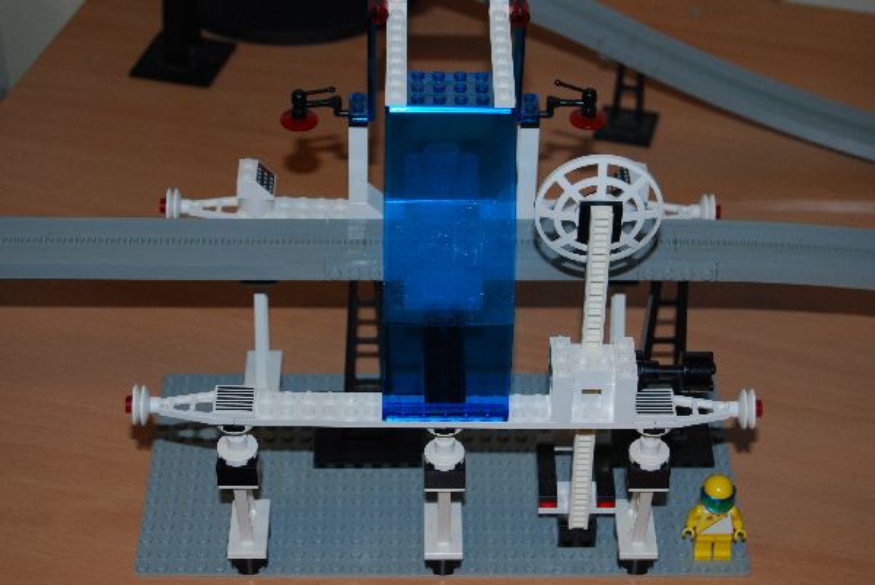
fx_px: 2007
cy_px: 292
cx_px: 438
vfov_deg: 16.6
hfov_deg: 24.6
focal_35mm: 82
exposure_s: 1/60
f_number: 5.6
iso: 400
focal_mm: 55
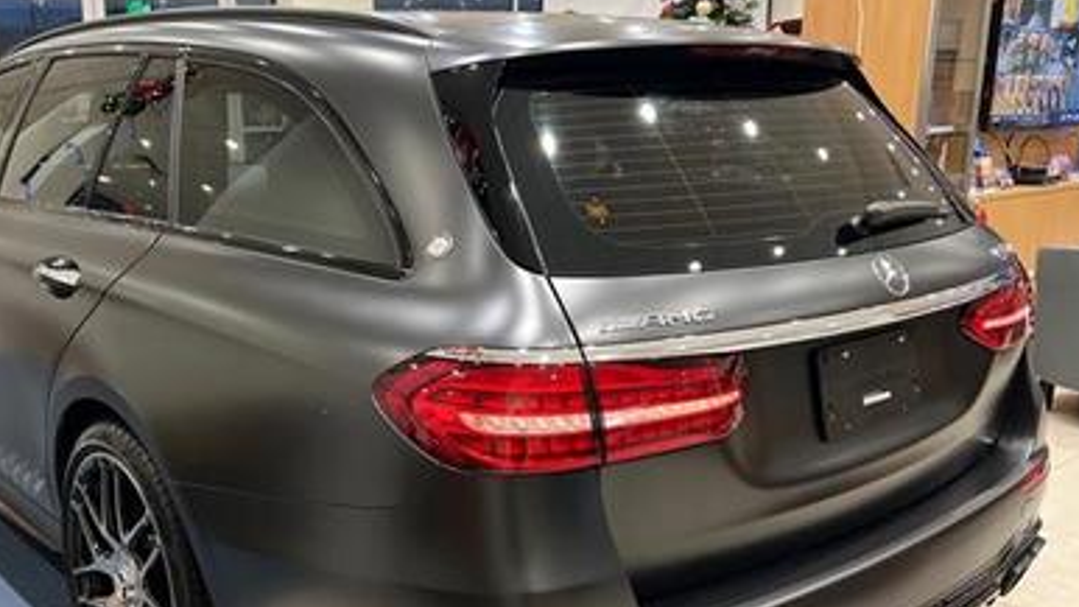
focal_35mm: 37
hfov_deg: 53.6
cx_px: 428
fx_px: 1058
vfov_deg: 31.8
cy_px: 383
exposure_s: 1/60
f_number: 1.5
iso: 200
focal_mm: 5.7
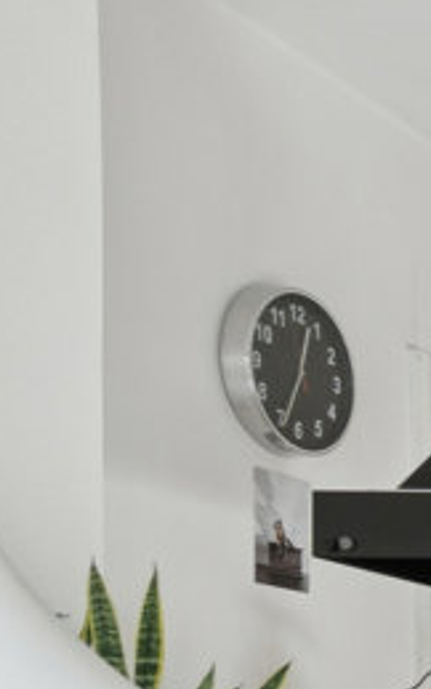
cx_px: 1439
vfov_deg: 21.9
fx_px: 1600
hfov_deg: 9.8
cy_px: 891
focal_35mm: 85
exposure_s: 1/20
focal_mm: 13
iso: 200
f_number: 8
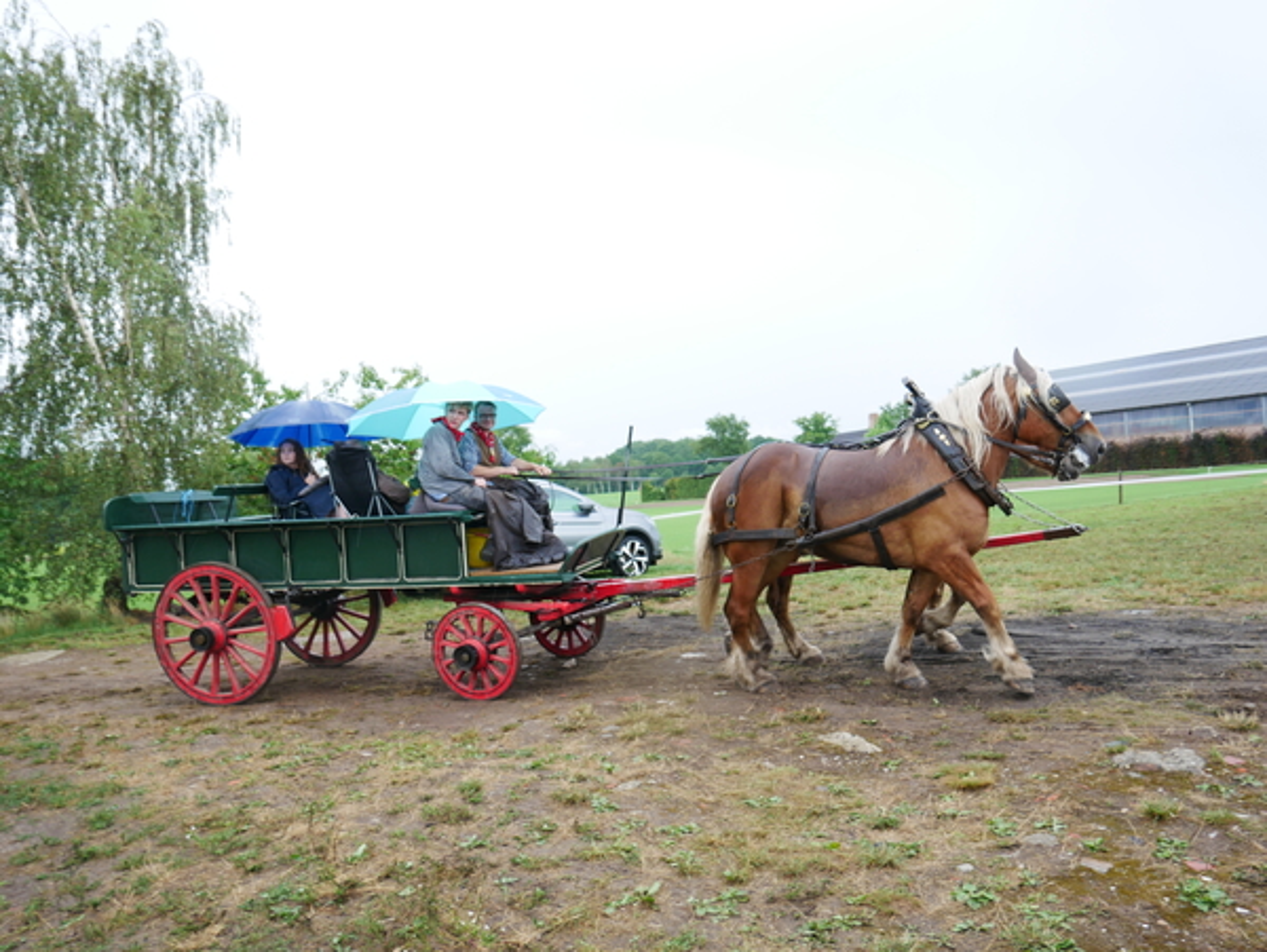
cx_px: 634
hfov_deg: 67.3
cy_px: 476
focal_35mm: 26
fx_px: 952
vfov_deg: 53.1
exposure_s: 1/125
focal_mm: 13
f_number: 4
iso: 200
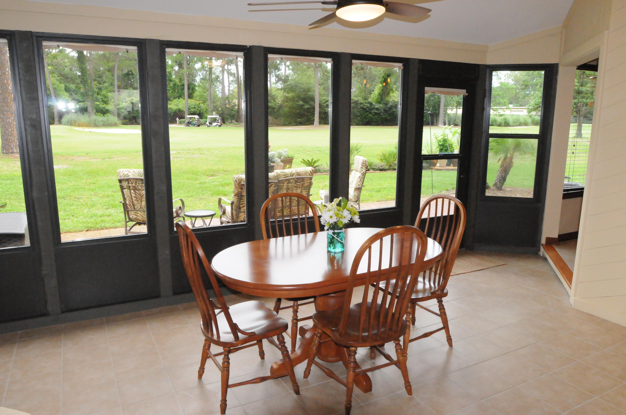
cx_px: 313
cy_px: 208
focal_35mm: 26
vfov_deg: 50.3
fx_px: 443
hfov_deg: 70.5
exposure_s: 1/250
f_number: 10
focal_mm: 17
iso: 3200
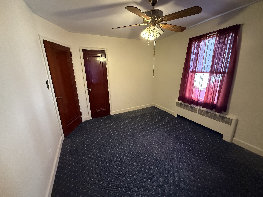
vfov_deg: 85.7
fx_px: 106
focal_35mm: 14
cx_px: 132
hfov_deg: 102.1
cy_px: 98
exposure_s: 1/60
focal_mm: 2.22
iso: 800
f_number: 2.2
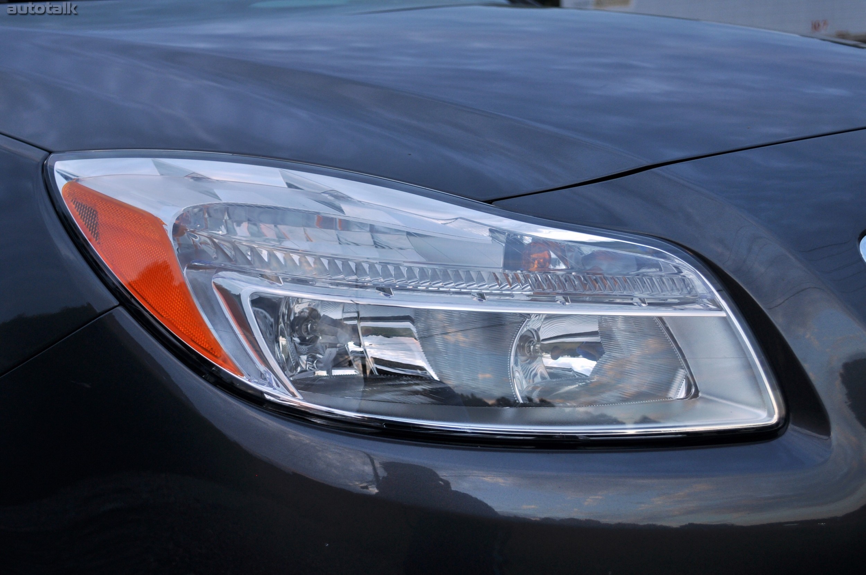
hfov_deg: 45.0
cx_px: 433
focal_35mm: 44
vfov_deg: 30.8
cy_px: 288
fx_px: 1045
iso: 200
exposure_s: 1/80
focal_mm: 29
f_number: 4.5
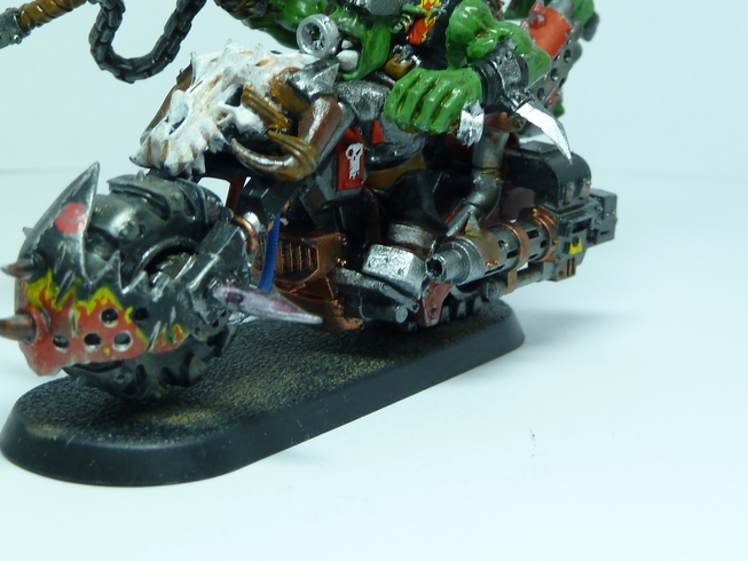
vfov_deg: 21.2
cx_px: 357
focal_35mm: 69
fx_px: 1491
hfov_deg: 28.2
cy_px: 184
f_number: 3.7
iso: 80
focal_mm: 7.3
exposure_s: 1/20
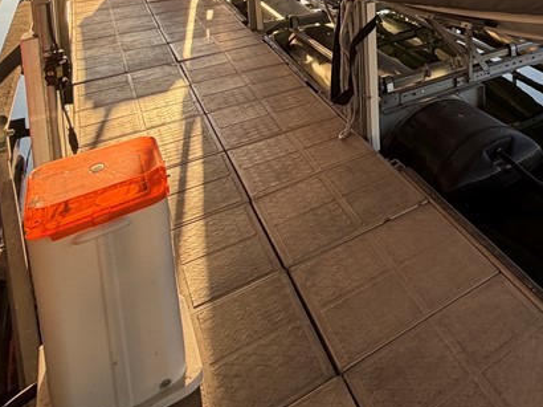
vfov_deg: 32.7
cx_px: 607
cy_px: -94
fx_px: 549
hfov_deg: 41.3
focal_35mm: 35
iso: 50
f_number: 2.2
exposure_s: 1/225
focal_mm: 2.22
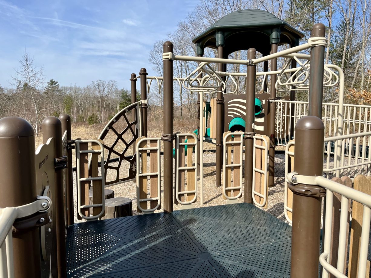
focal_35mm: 26
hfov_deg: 67.3
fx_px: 279
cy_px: 139
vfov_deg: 53.1
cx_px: 186
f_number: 1.6
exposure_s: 1/3215
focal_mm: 5.1
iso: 50
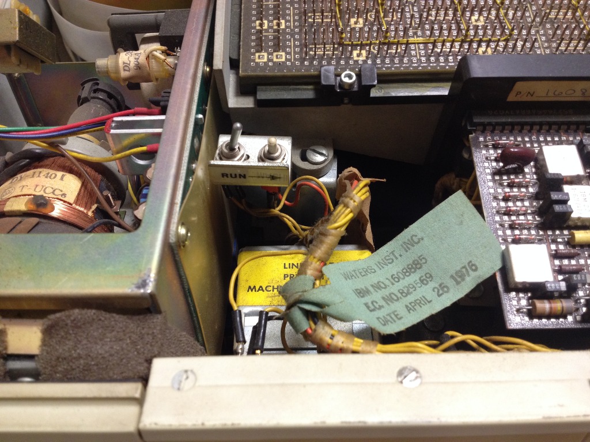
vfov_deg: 40.7
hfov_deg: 52.6
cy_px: 221
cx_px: 295
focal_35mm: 35
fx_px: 597
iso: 160
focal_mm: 4.28
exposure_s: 1/20
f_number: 2.4
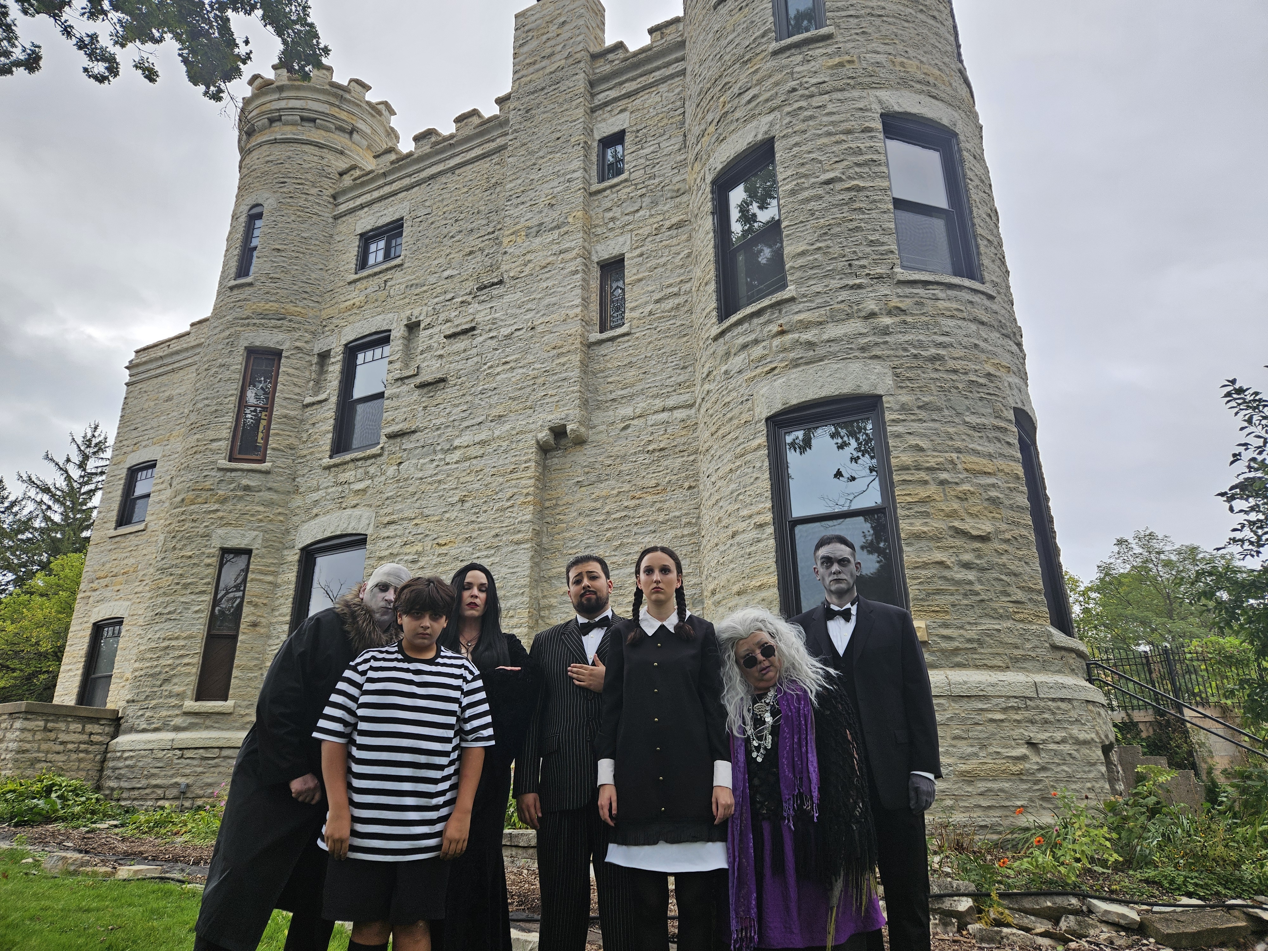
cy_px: 476
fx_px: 843
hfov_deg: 73.9
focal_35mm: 23
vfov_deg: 58.9
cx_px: 634
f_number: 1.8
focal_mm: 5.4
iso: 50
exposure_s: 1/387
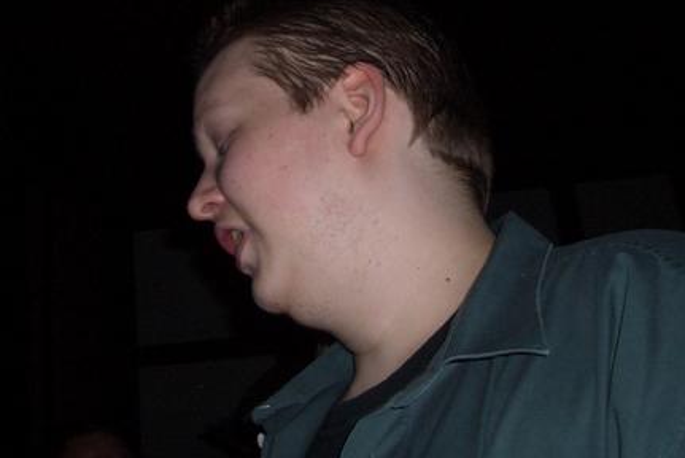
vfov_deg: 25.0
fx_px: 1028
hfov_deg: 36.8
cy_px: 178
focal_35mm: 54
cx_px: 331
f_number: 2.6
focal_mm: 5.8
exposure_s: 1/40
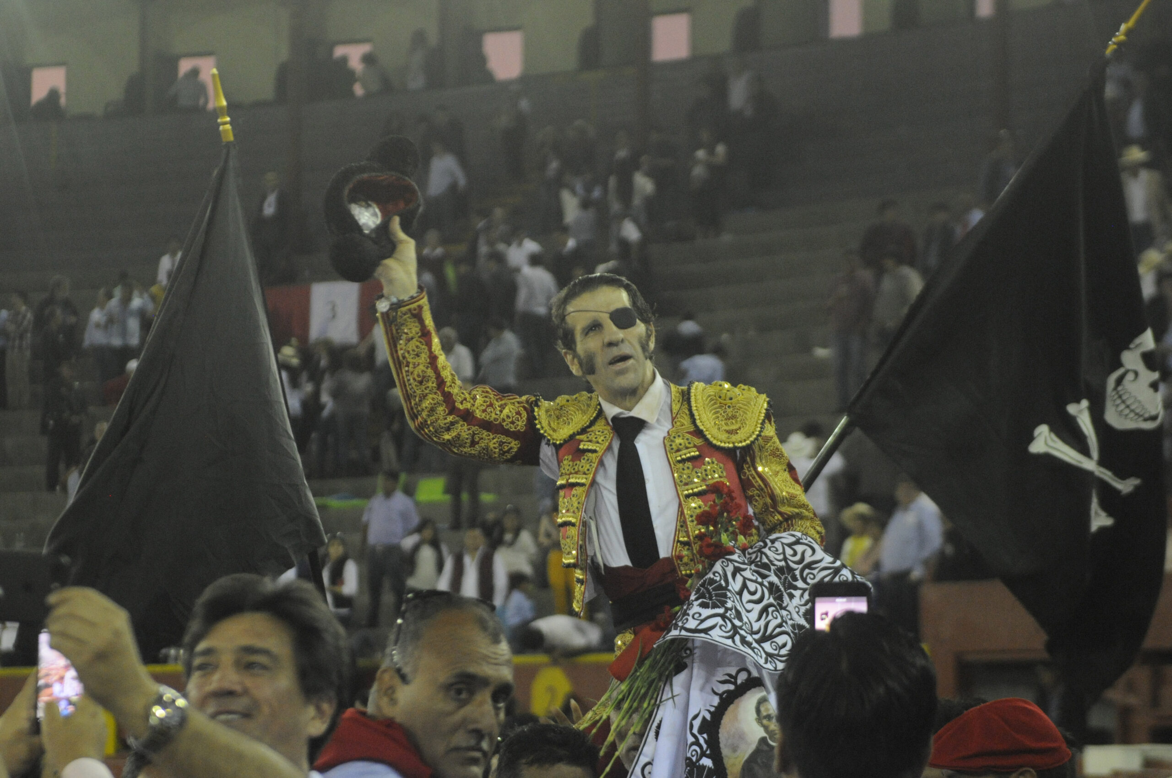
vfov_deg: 13.0
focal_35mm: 105
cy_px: 389
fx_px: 3414
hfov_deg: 19.5
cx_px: 586
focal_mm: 70
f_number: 2.8
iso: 1600
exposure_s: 1/125
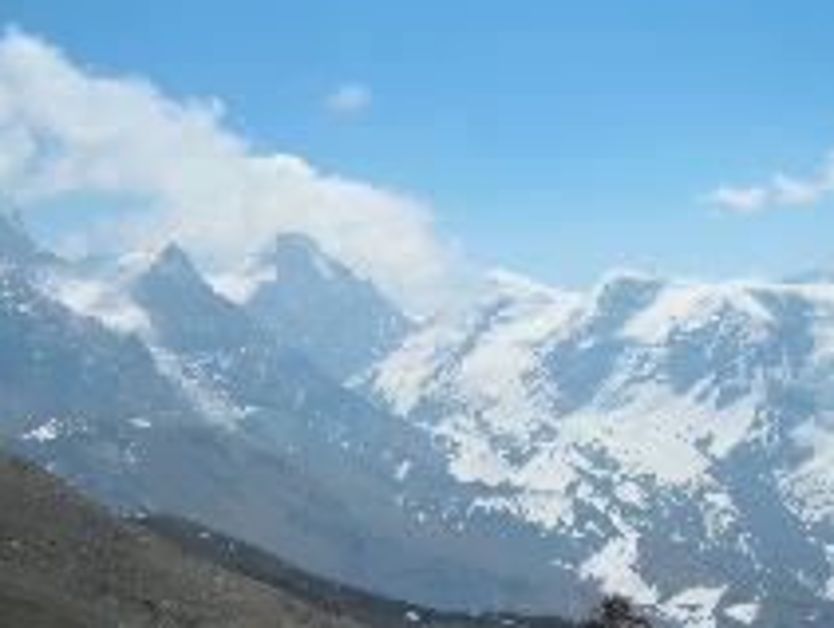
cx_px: 435
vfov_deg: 21.3
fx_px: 1665
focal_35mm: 69
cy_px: 411
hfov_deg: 28.1
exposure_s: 1/356
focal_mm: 6.3
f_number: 6.4
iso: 50
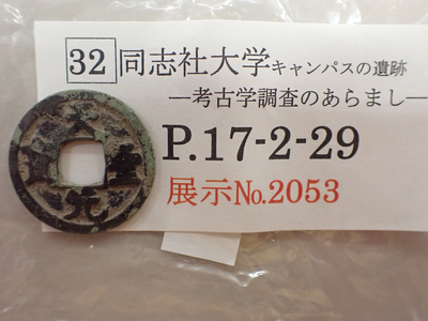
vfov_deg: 46.8
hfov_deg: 60.0
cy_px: 160
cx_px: 214
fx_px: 371
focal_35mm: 30
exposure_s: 1/100
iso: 800
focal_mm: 5.4
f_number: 2.3
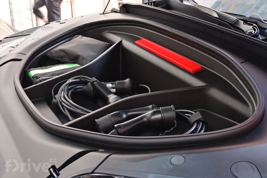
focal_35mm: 50
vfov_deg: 27.3
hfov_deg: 40.0
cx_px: 134
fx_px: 367
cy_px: 89
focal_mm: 33
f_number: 6.3
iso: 500
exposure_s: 1/10
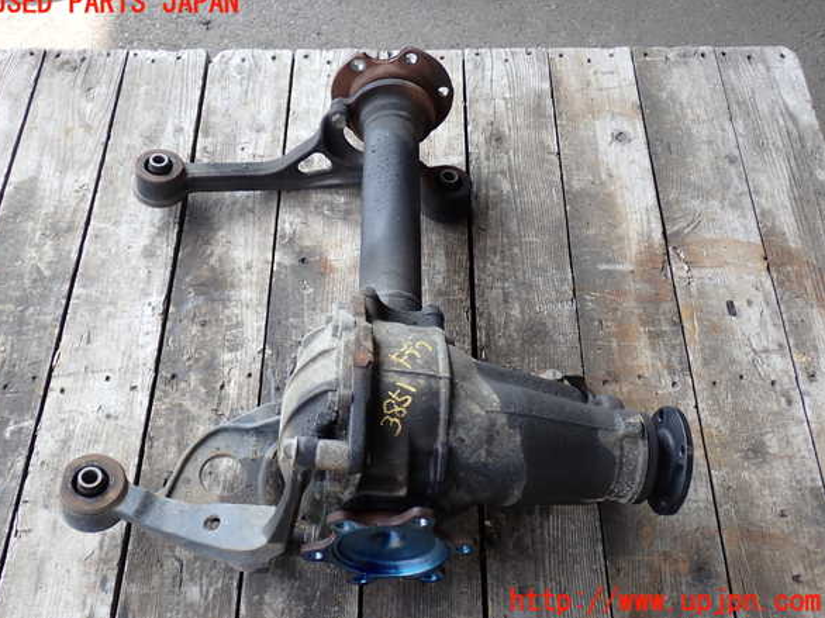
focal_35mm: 42
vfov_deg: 34.3
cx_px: 405
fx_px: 1001
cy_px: 303
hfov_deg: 44.8
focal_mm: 7.31
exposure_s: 1/125
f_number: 2.8
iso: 100
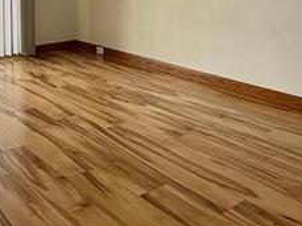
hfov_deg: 38.6
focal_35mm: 49
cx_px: 107
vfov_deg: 27.3
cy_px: -17
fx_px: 427
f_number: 2.2
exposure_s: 1/161
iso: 64
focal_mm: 2.22
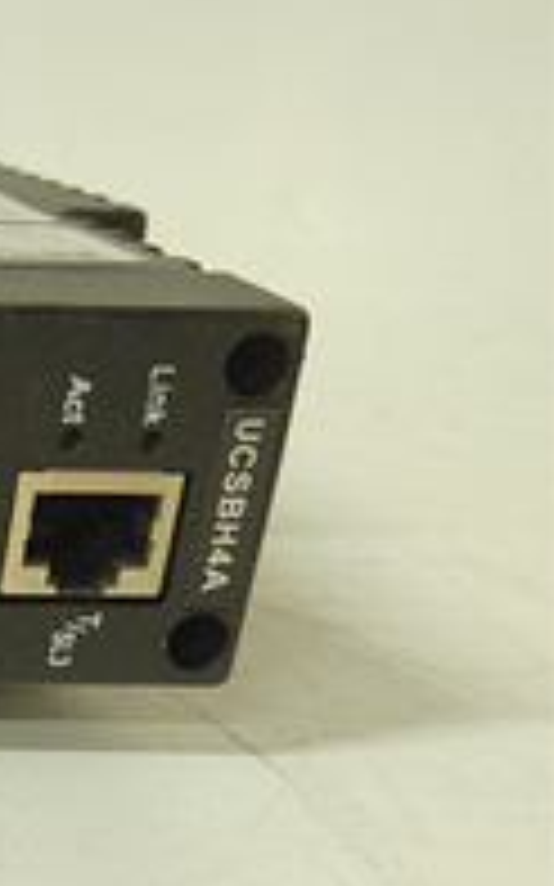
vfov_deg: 32.7
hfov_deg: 16.1
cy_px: 591
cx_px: -563
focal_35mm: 62
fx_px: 1499
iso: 1528
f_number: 1.9
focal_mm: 5.52
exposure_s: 1/50
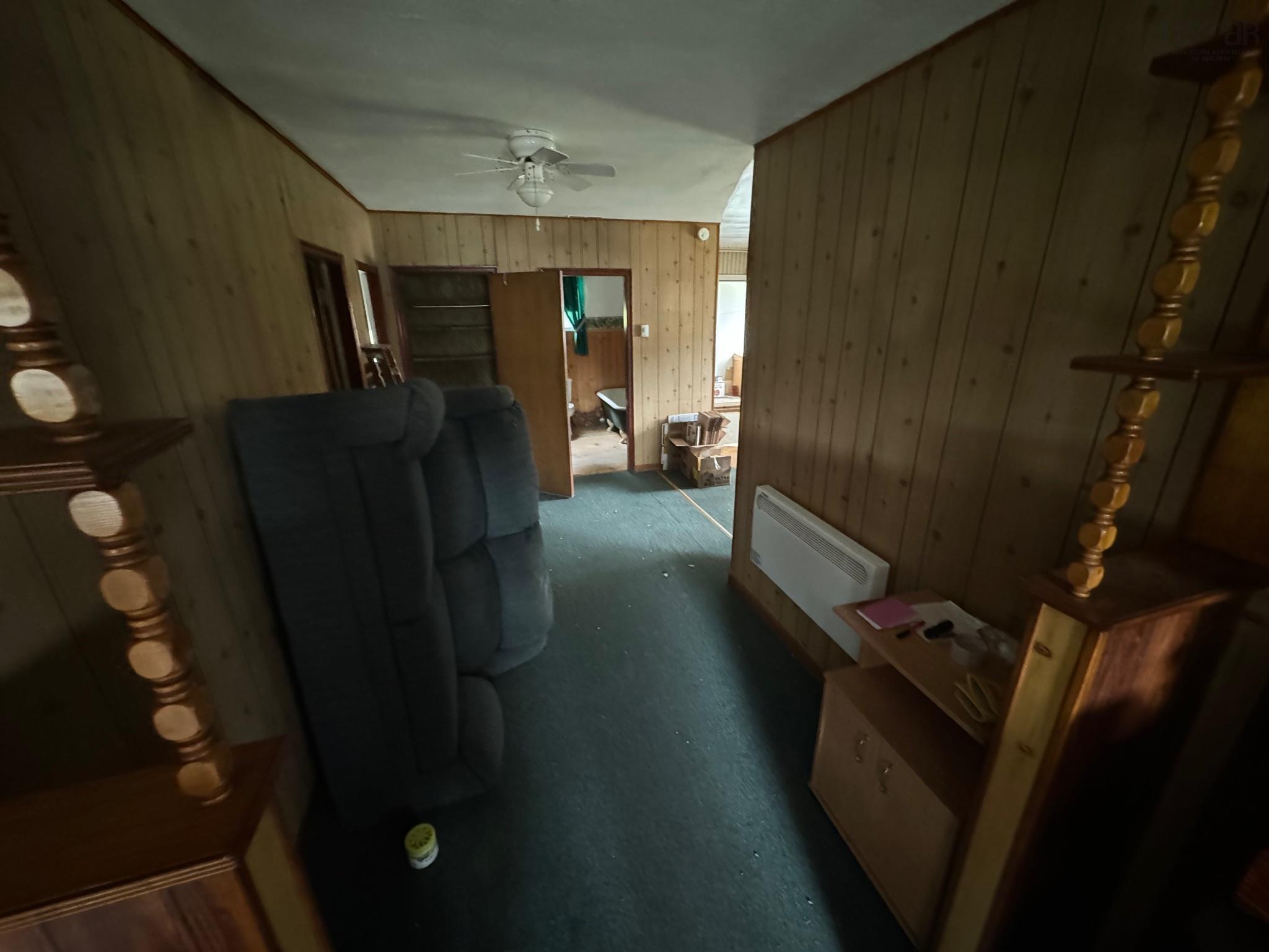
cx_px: 634
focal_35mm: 14
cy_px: 476
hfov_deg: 102.1
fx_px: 513
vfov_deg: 85.7
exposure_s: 1/36
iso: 1600
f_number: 2.2
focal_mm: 2.22
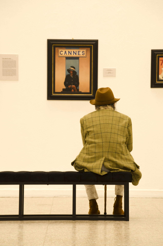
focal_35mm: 180
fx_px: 1228
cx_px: 82
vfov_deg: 11.4
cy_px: 123
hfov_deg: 7.6
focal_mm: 120
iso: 800
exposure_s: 1/25
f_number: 11
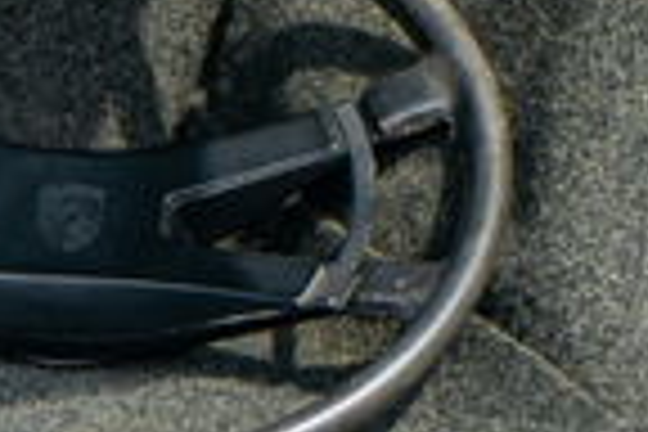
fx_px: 8945
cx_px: 99
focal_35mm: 497
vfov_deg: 2.8
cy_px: -45
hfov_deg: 4.1
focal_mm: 70
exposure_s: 1/60
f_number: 5.6
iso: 50
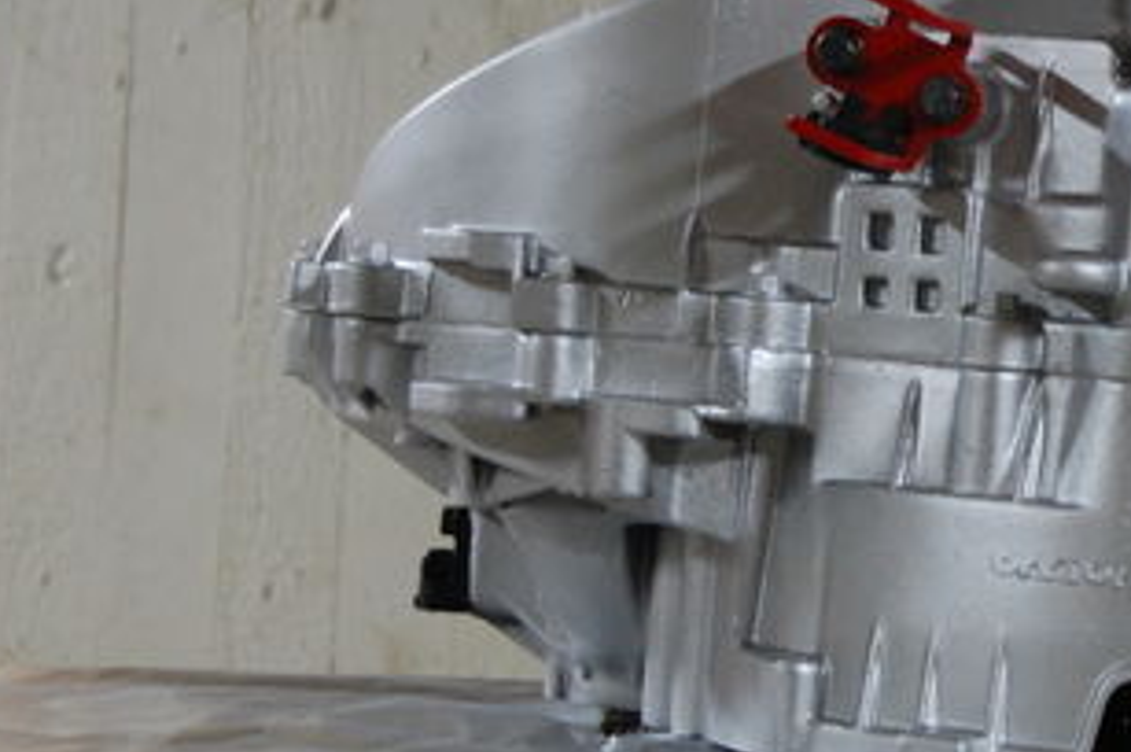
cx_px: 1072
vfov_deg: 9.5
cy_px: 398
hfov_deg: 14.1
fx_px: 4519
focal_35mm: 144
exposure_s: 1/6
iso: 800
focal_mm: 46
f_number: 5.3
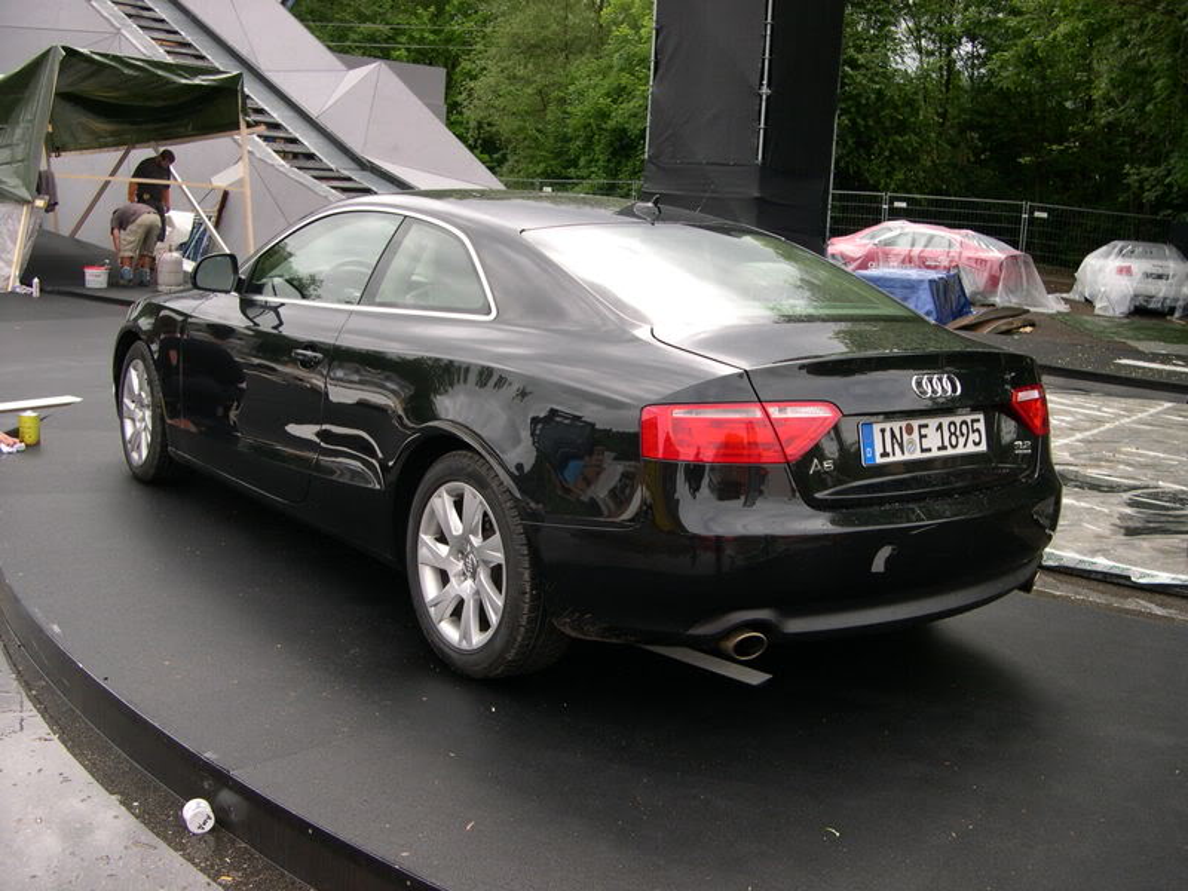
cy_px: 446
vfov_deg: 37.7
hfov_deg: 49.0
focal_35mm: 38
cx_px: 594
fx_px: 1304
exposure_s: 1/577
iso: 100
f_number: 2.8
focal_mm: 8
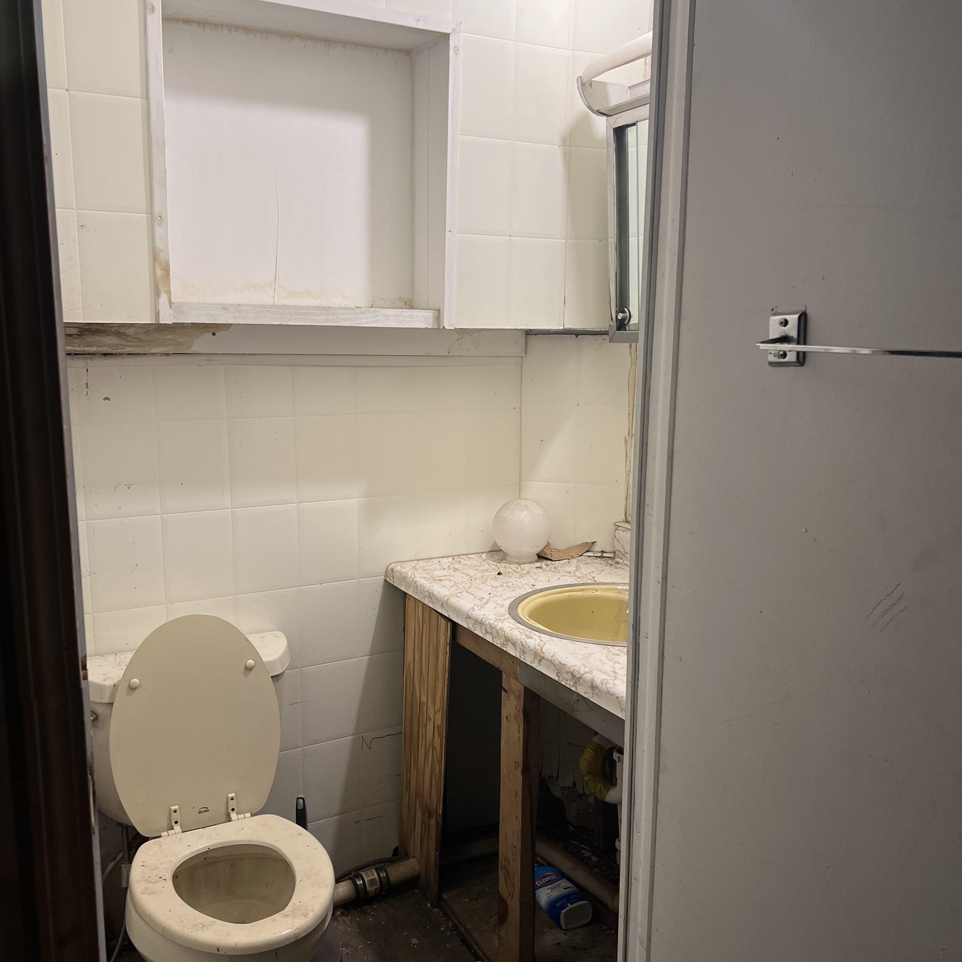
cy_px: 514
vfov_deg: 52.5
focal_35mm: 31
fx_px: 975
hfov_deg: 52.5
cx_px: 484
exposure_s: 1/60
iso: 80
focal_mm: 5.7
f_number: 1.5
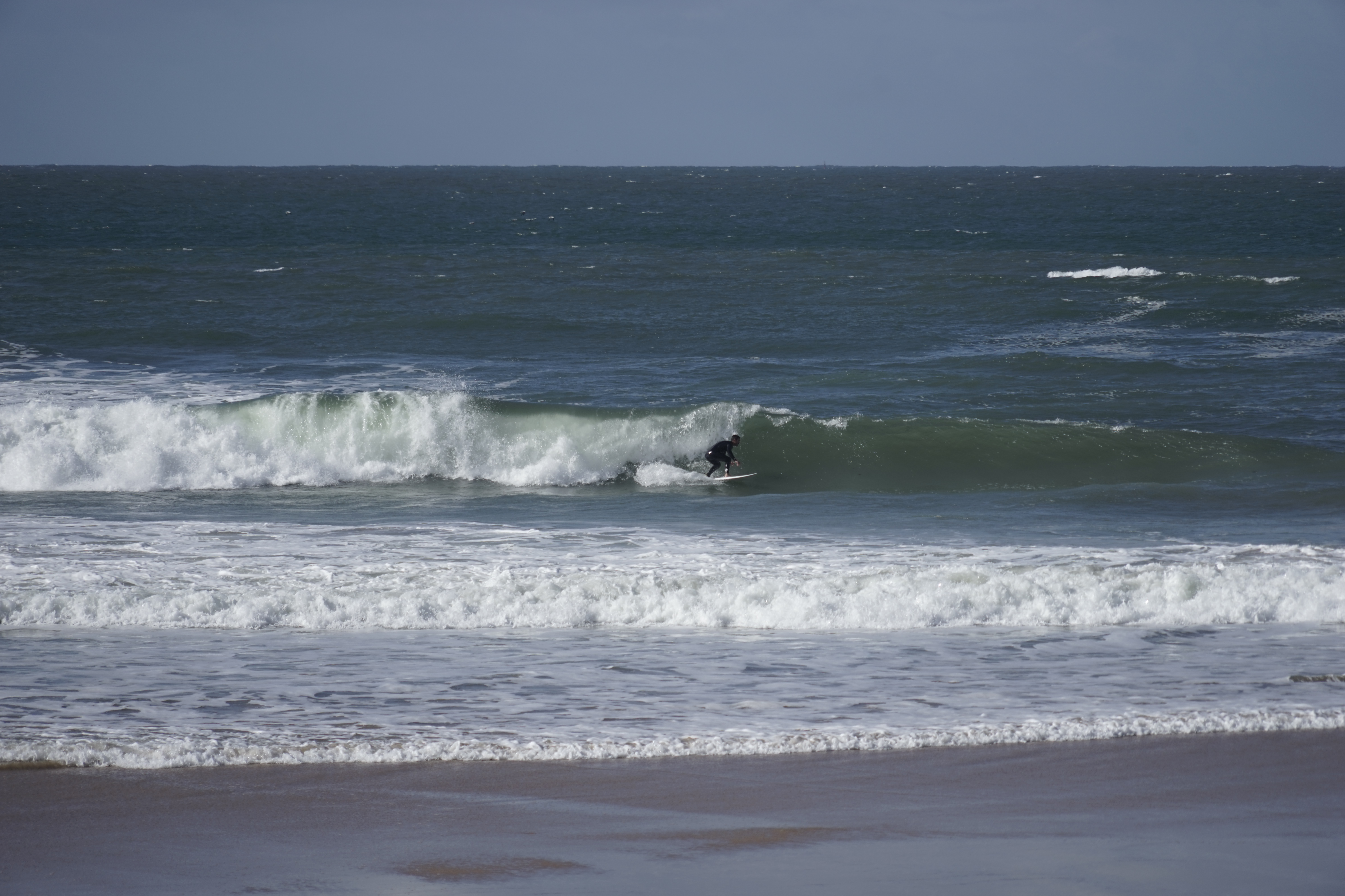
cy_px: 448
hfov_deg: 8.6
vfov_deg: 5.7
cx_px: 672
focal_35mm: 240
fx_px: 8966
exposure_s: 1/800
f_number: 6.3
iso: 100
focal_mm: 240
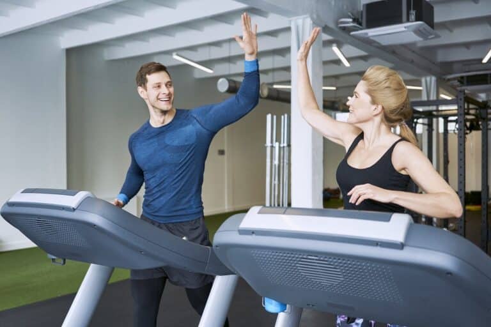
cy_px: 164
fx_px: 477
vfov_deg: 37.9
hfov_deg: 54.4
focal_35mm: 35
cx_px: 246
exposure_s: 1/1000
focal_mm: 35
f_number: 2.8
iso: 640
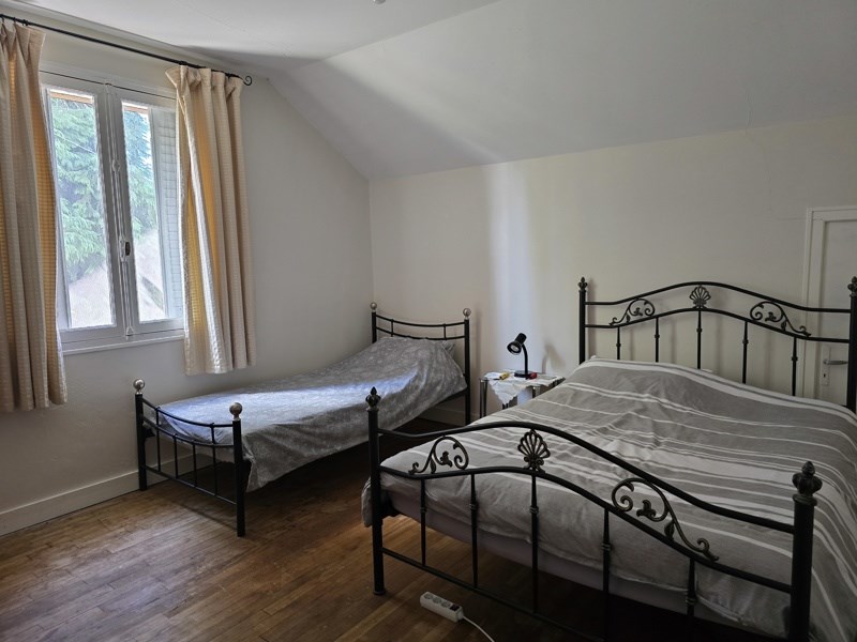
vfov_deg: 58.9
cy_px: 321
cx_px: 428
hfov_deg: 73.9
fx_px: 569
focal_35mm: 23
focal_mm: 6.3
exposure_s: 1/60
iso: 500
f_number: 1.7
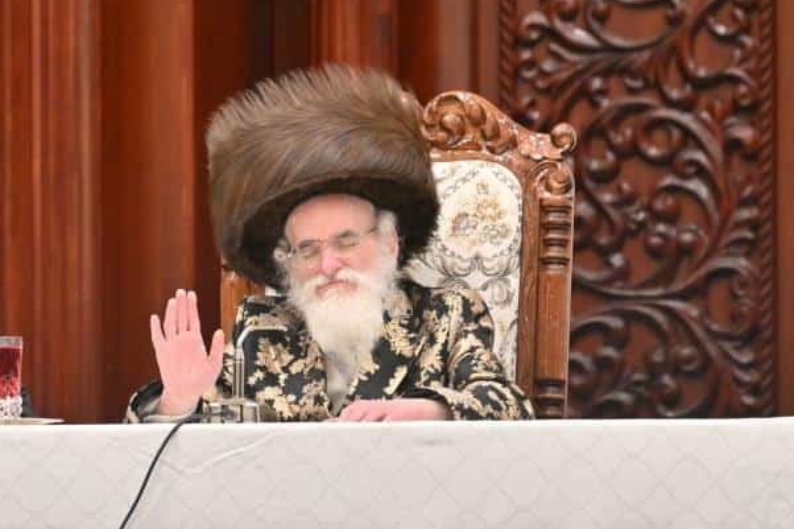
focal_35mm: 510
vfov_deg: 2.7
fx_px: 11245
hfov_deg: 4.0
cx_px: 360
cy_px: 232
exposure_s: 1/250
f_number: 2.8
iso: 250
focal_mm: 200
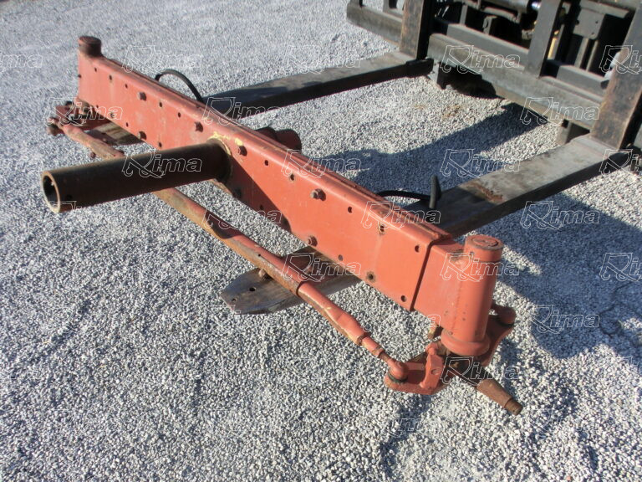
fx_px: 686
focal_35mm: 37
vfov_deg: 38.7
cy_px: 241
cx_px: 321
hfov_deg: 50.1
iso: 100
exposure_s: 1/800
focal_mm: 6.61
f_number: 3.9
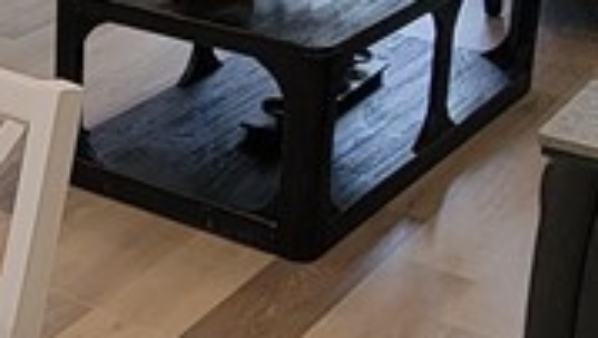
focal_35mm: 81
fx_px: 1285
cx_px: -30
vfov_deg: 14.5
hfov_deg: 24.7
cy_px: -67
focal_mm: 2.2
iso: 100
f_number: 2.2
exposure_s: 1/60
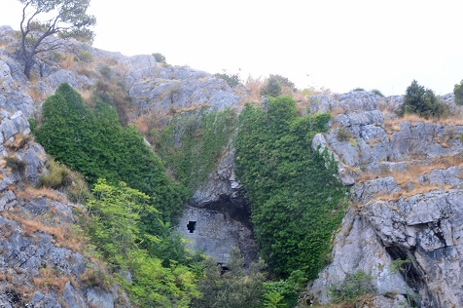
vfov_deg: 13.2
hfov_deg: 20.0
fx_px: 1310
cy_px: 289
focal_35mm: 102
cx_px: 144
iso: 200
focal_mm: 36
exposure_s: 1/50
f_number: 13
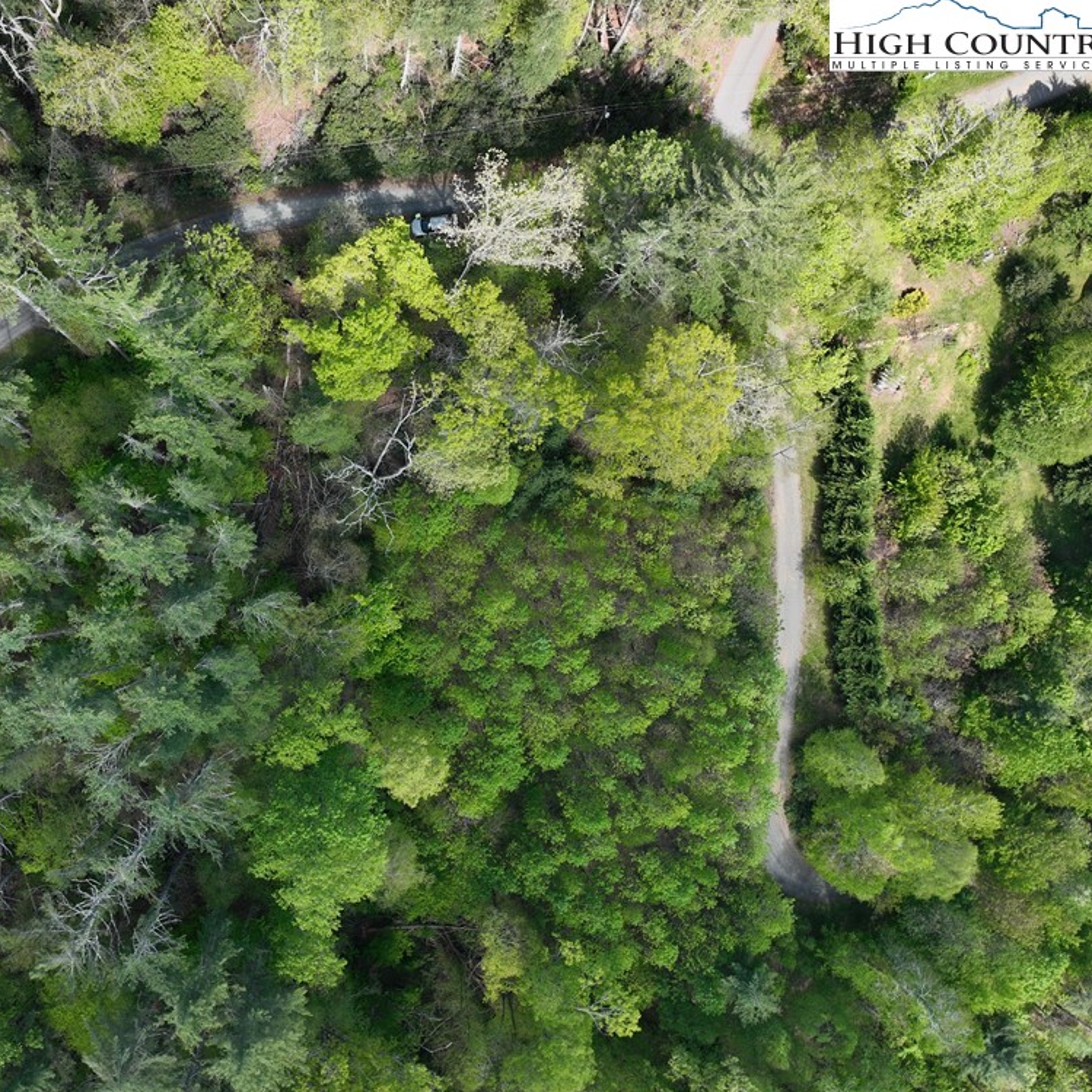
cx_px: 381
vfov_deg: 55.6
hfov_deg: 54.7
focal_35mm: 29
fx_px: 1035
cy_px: 556
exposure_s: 1/1000
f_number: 2.8
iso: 170
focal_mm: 12.29
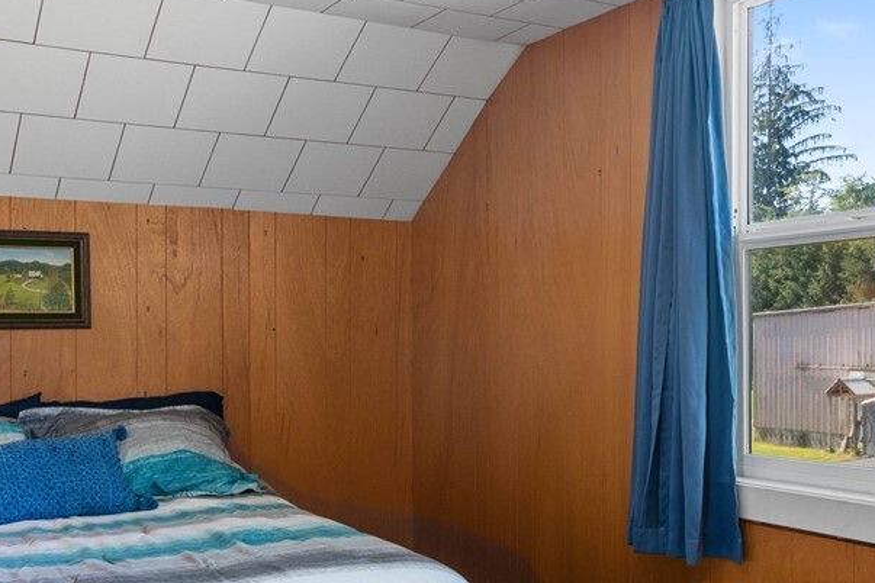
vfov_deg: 29.8
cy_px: 359
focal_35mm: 45
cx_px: 567
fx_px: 1094
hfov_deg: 43.1
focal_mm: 16
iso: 1000
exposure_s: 1/5
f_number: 7.1
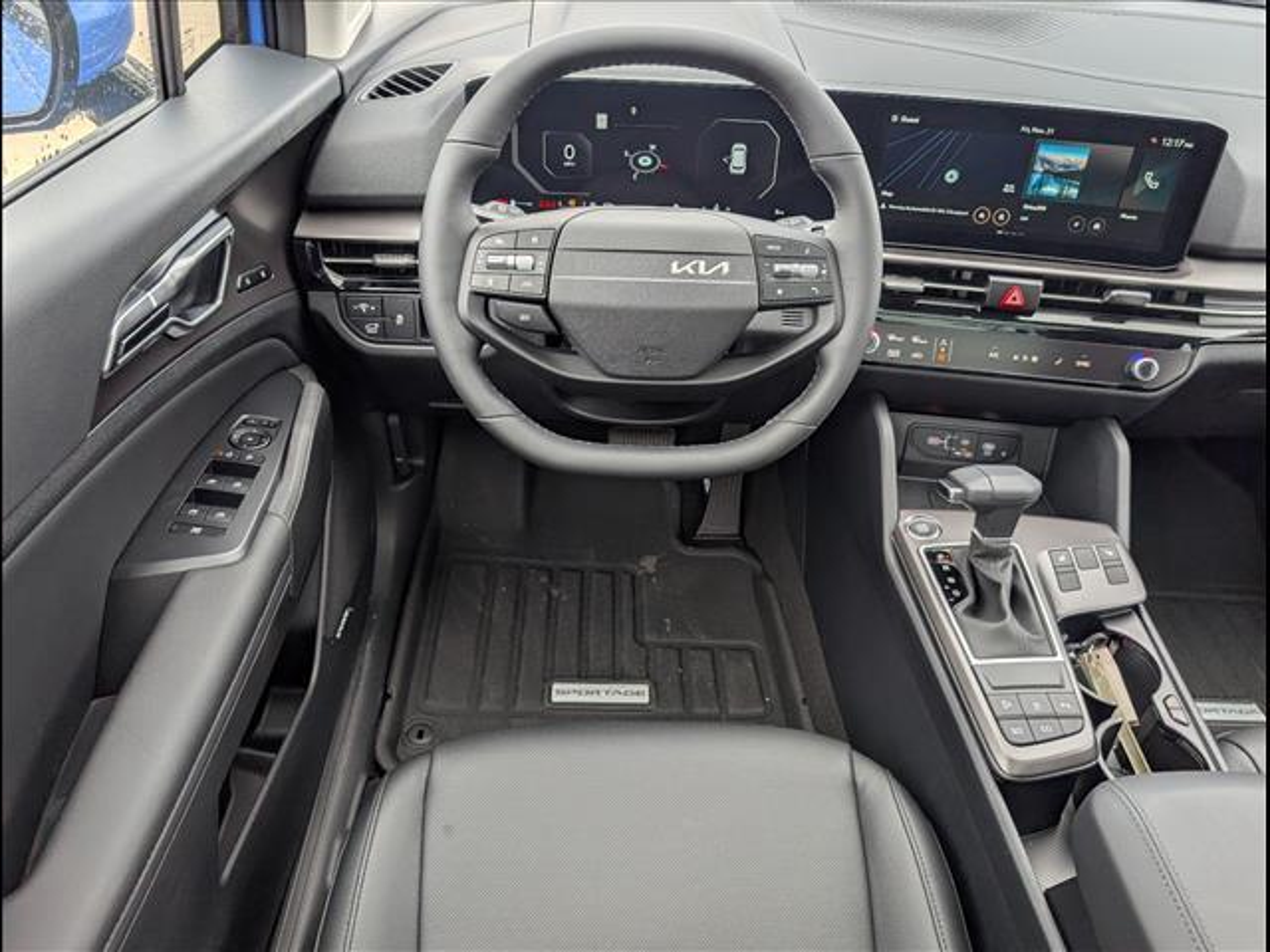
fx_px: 881
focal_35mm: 24
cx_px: 635
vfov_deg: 56.8
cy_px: 476
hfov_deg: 71.6
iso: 21
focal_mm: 6.9
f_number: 1.68
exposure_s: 1/278
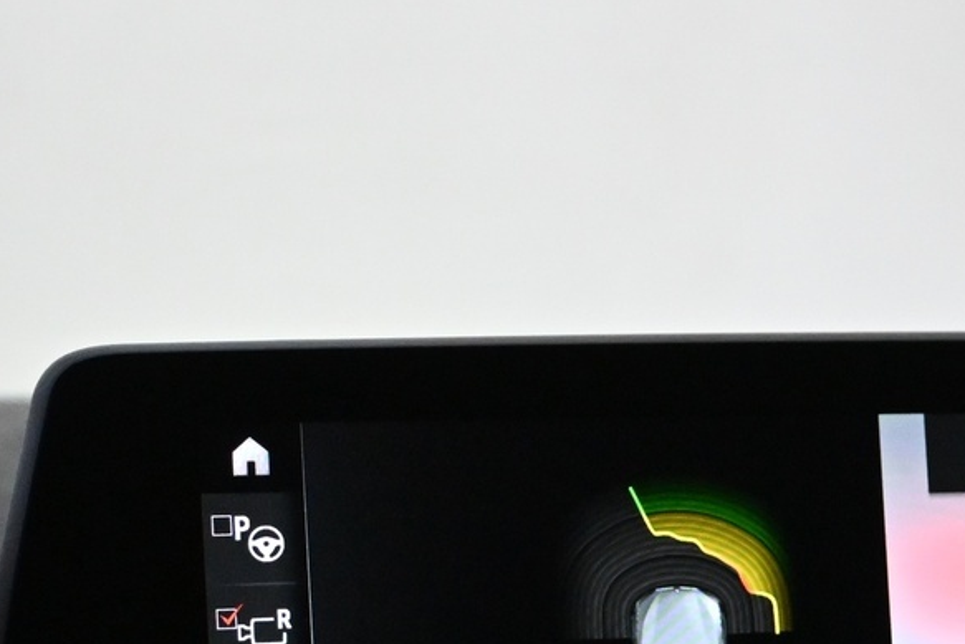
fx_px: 3351
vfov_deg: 10.9
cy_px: 646
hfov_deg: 16.2
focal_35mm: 125
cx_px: 821
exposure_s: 1/250
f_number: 4.8
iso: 5000
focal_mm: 30
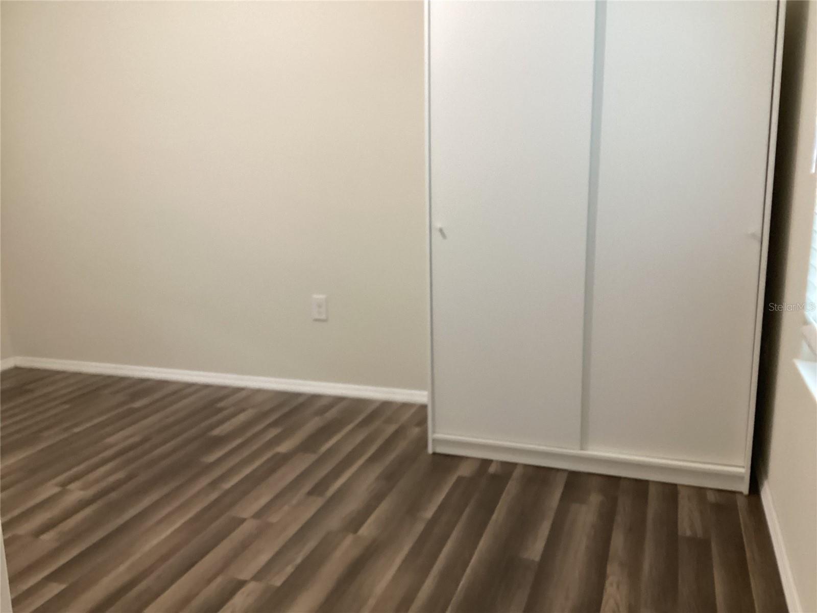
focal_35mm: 31
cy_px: 306
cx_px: 408
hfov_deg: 58.4
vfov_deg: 45.4
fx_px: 732
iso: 320
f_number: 2.4
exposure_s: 1/40
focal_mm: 3.3
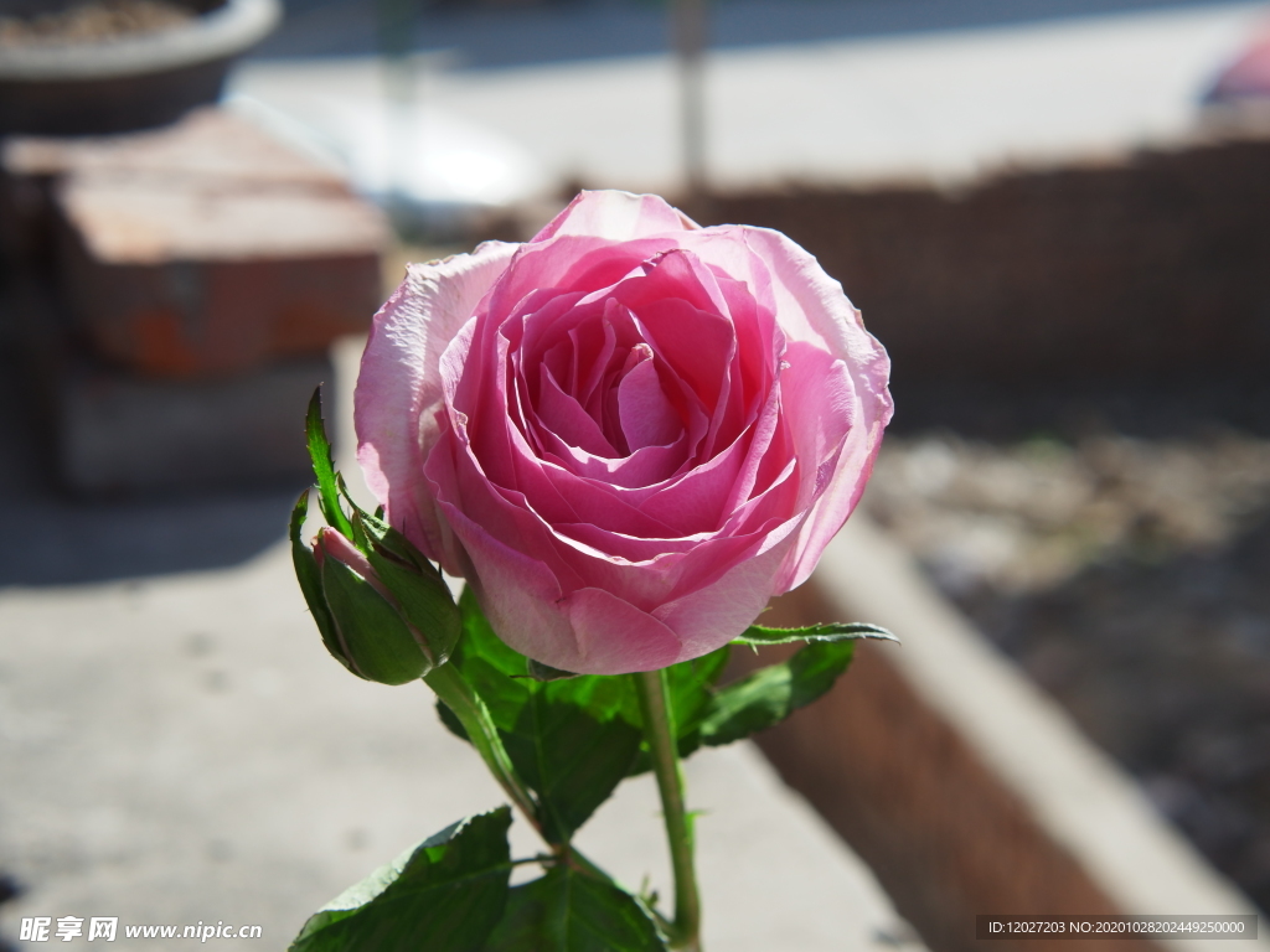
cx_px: 635
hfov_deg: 22.8
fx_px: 3155
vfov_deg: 17.2
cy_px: 476
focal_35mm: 86
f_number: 7.1
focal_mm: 43
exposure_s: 1/320
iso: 200
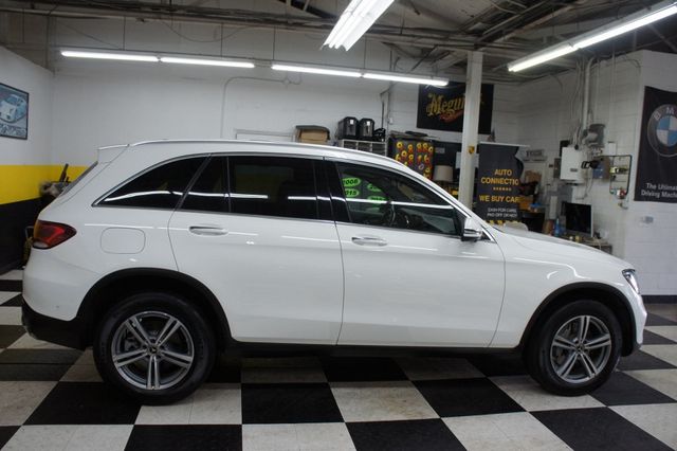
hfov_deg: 67.4
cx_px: 338
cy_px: 226
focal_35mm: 27
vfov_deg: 47.9
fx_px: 507
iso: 800
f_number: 4.5
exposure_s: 1/200
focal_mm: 18
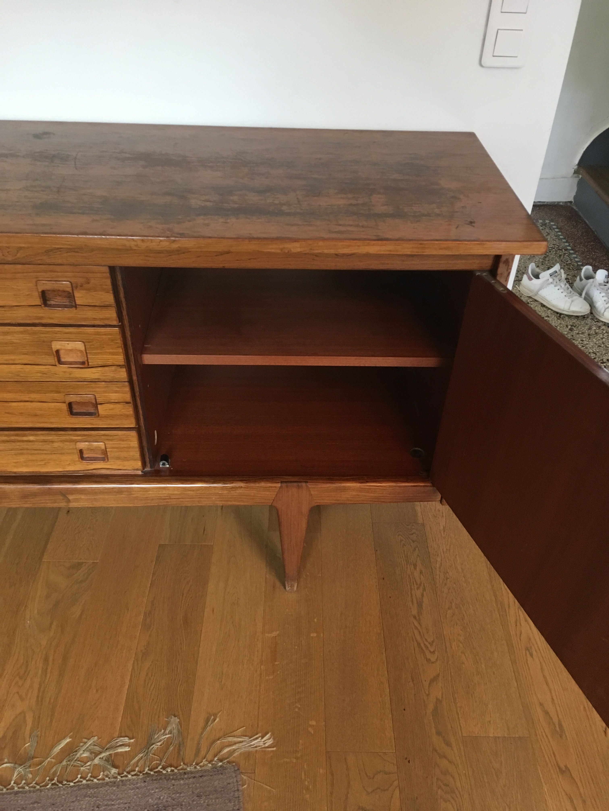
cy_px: 406
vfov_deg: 61.7
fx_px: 680
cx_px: 304
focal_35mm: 29
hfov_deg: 48.2
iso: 200
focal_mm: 4.15
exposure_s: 1/33
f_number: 2.2
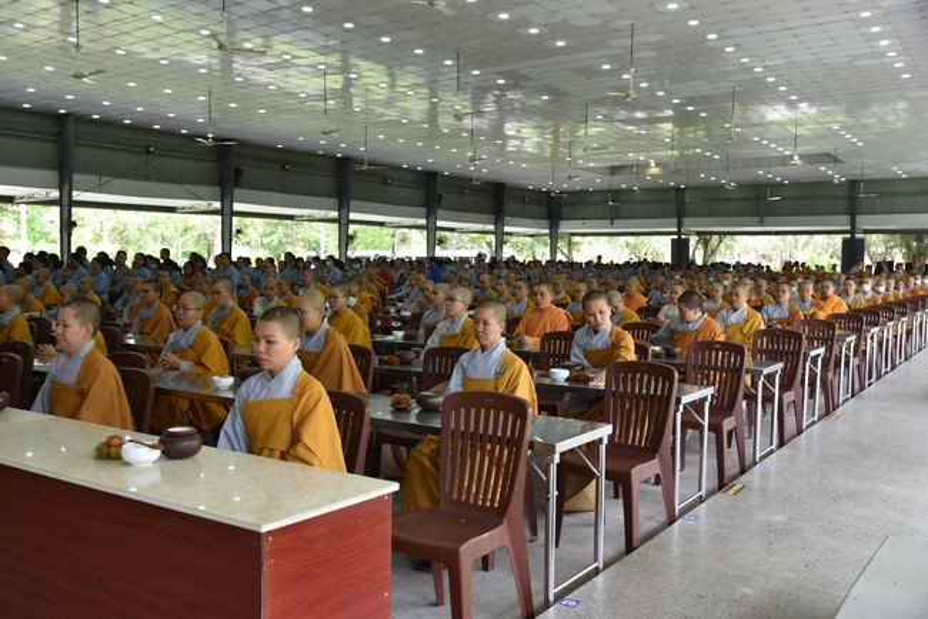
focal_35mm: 32
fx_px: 825
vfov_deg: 41.2
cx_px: 464
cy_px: 310
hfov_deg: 58.7
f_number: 5
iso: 640
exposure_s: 1/100
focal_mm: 32
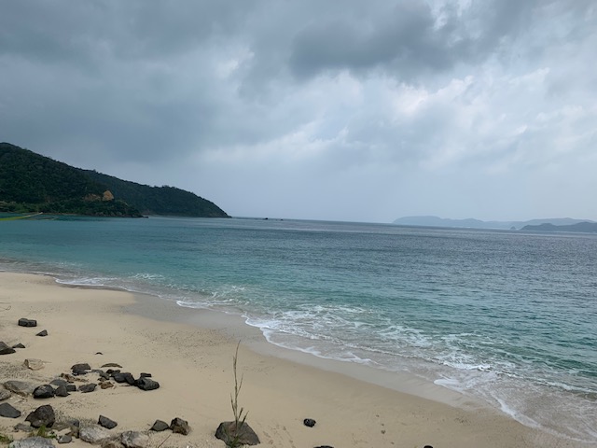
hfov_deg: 67.3
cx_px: 298
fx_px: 448
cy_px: 224
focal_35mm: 26
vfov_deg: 53.1
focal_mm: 4.25
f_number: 1.8
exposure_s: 1/3401
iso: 25
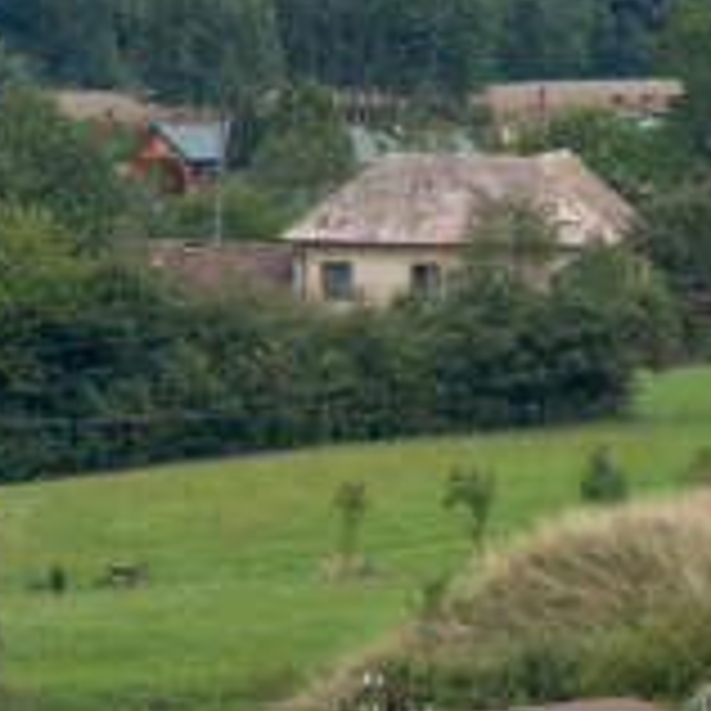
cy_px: 266
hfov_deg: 2.7
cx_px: 688
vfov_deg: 2.7
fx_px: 15267
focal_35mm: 657
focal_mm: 67.5
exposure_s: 1/500
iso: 400
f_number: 10
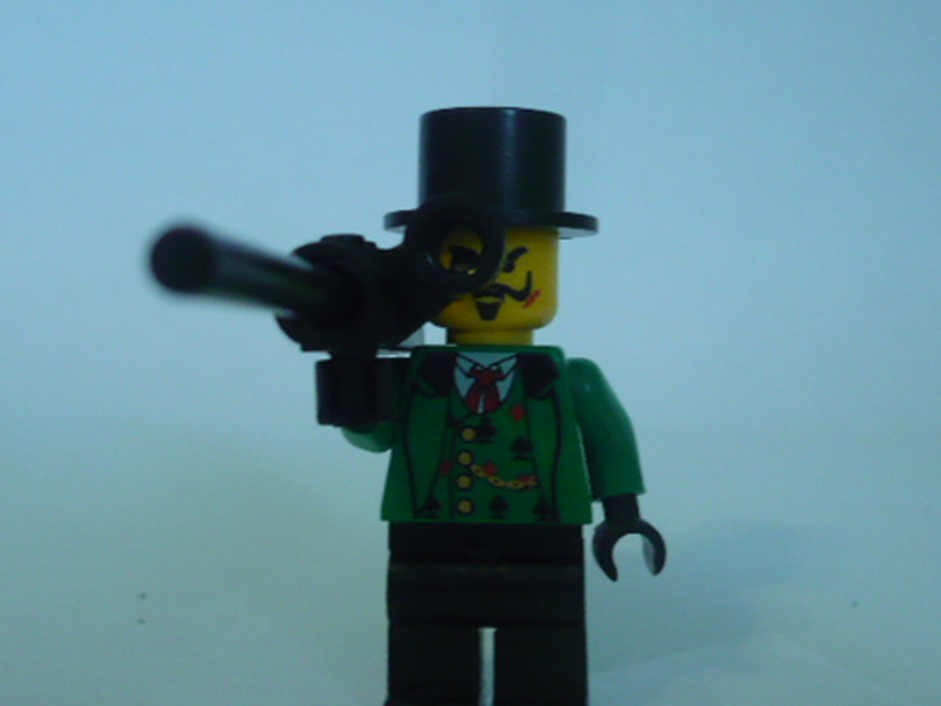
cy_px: 357
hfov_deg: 38.2
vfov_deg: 29.1
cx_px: 481
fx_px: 1359
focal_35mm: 50
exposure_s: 1/25
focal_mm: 5.8
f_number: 2.8
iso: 200
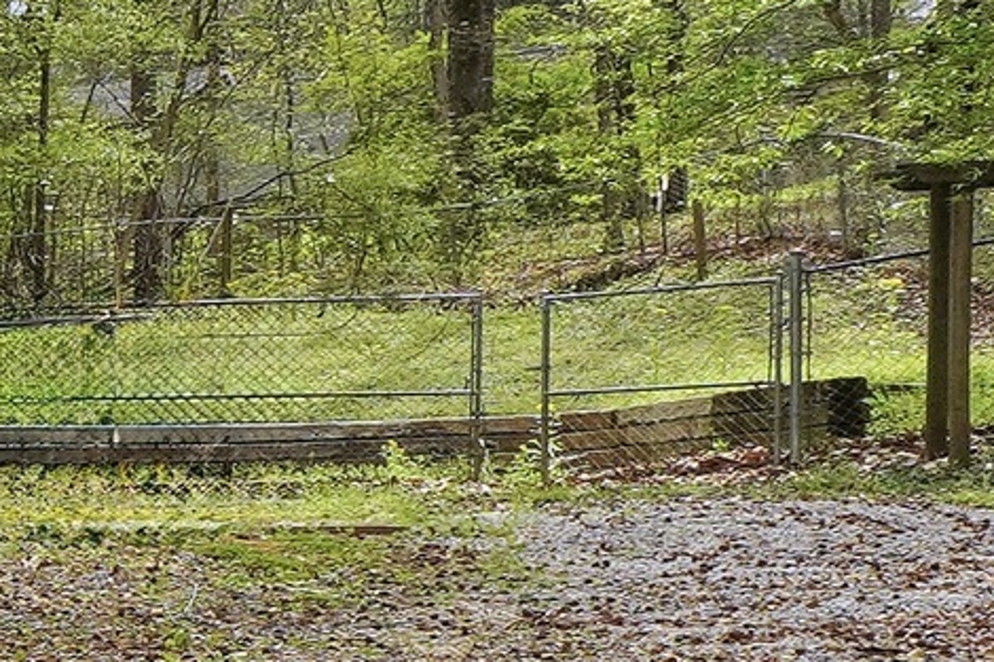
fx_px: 2705
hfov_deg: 11.4
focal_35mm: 98
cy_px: 624
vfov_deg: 13.8
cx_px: -1996
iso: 100
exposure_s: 1/200
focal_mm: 10
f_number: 7.1
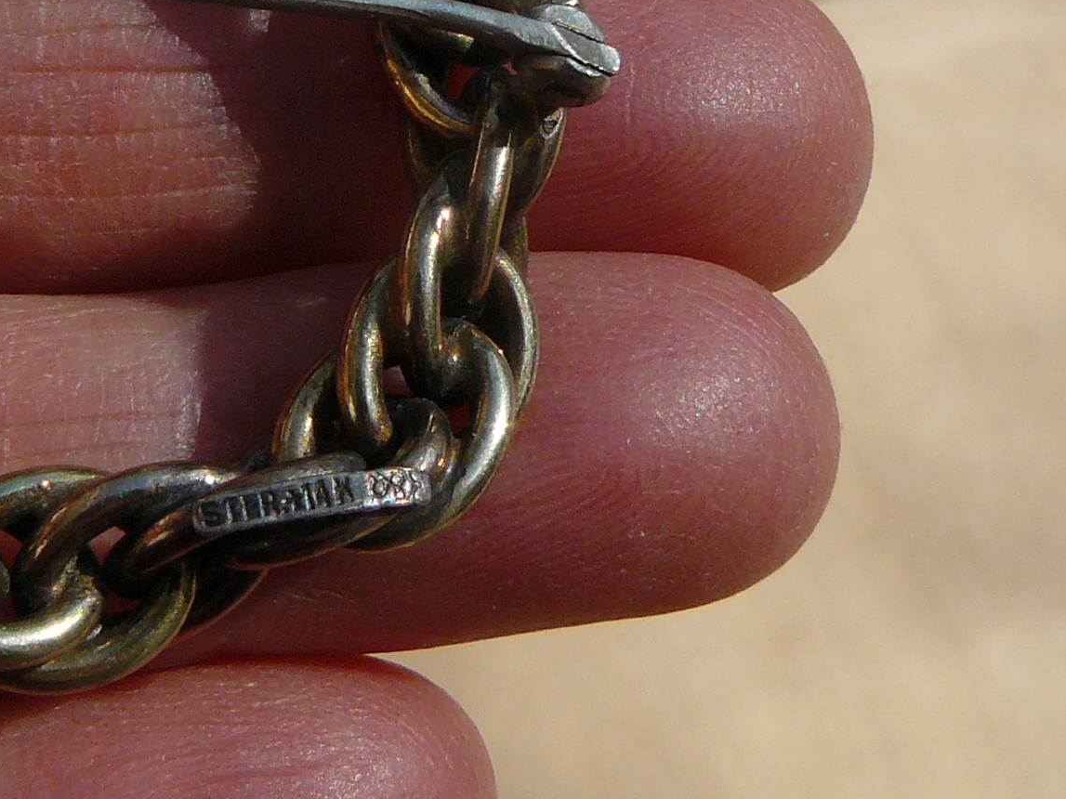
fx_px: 3079
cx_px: 165
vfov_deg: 14.7
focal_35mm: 100
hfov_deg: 19.4
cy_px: 108
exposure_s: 1/500
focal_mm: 6.2
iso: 100
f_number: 5.6
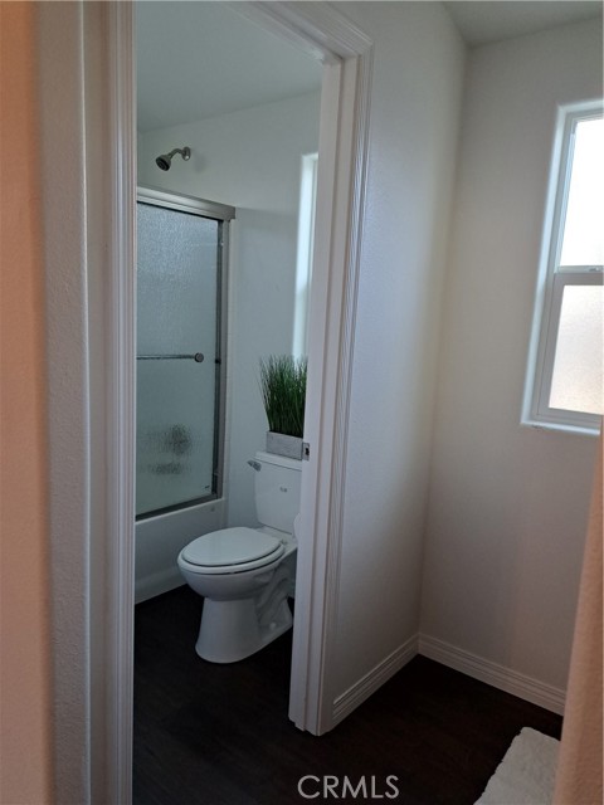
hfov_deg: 56.8
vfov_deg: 71.6
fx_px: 558
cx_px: 302
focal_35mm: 24
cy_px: 402
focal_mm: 5.23
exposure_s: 1/60
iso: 125
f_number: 1.8
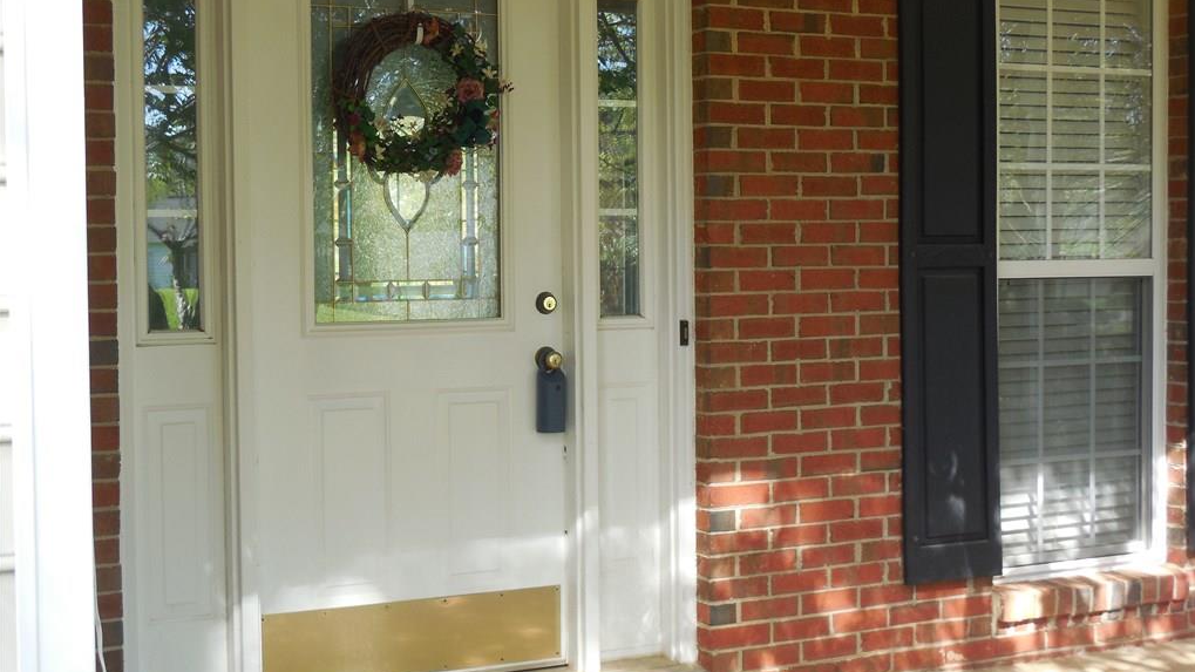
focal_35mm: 58
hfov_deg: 36.0
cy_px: 294
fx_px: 1838
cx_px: 598
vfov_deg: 20.7
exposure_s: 1/80
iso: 125
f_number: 4
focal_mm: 9.4
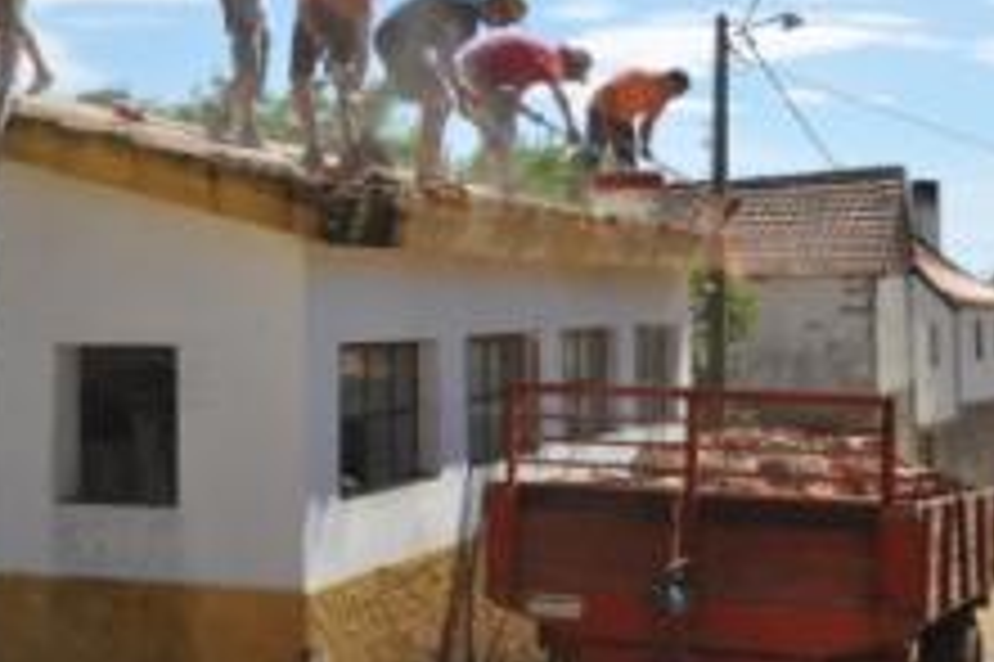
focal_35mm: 73
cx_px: 256
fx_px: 2014
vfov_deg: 18.5
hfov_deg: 27.4
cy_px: 185
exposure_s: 1/160
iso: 200
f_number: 13
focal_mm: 24
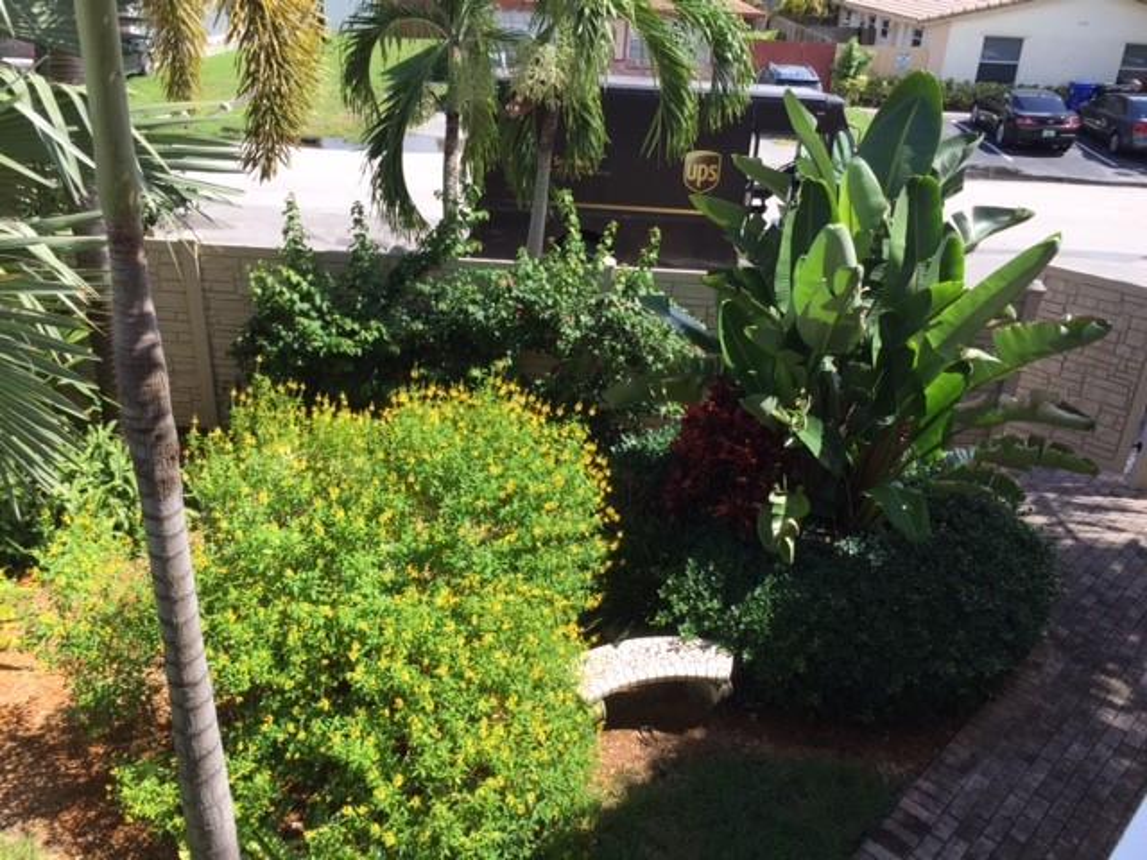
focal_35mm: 29
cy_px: 430
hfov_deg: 61.7
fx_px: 961
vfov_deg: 48.2
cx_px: 574
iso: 32
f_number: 2.2
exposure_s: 1/879
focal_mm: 4.15
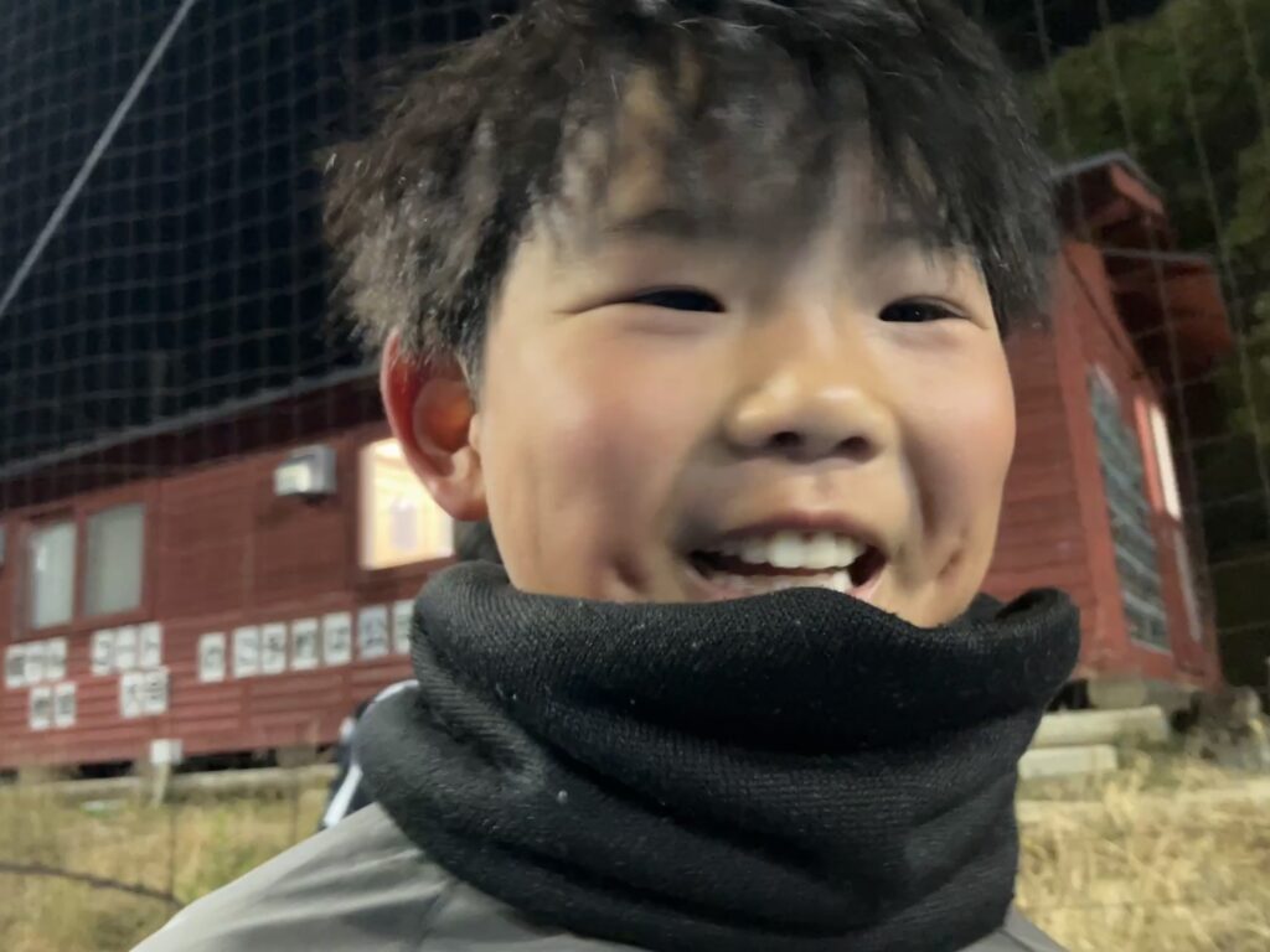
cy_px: 476
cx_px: 635
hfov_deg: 63.4
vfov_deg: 49.7
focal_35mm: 28
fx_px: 1027
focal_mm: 3.99
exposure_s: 1/30
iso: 640
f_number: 1.8
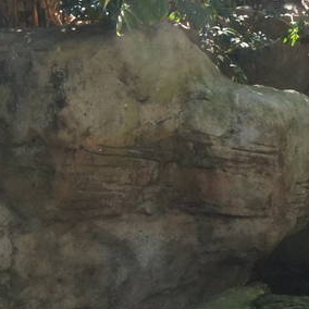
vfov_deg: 13.4
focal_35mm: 129
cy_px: 55
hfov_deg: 13.0
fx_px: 1303
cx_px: 421
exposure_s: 1/125
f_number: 10
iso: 800
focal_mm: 18
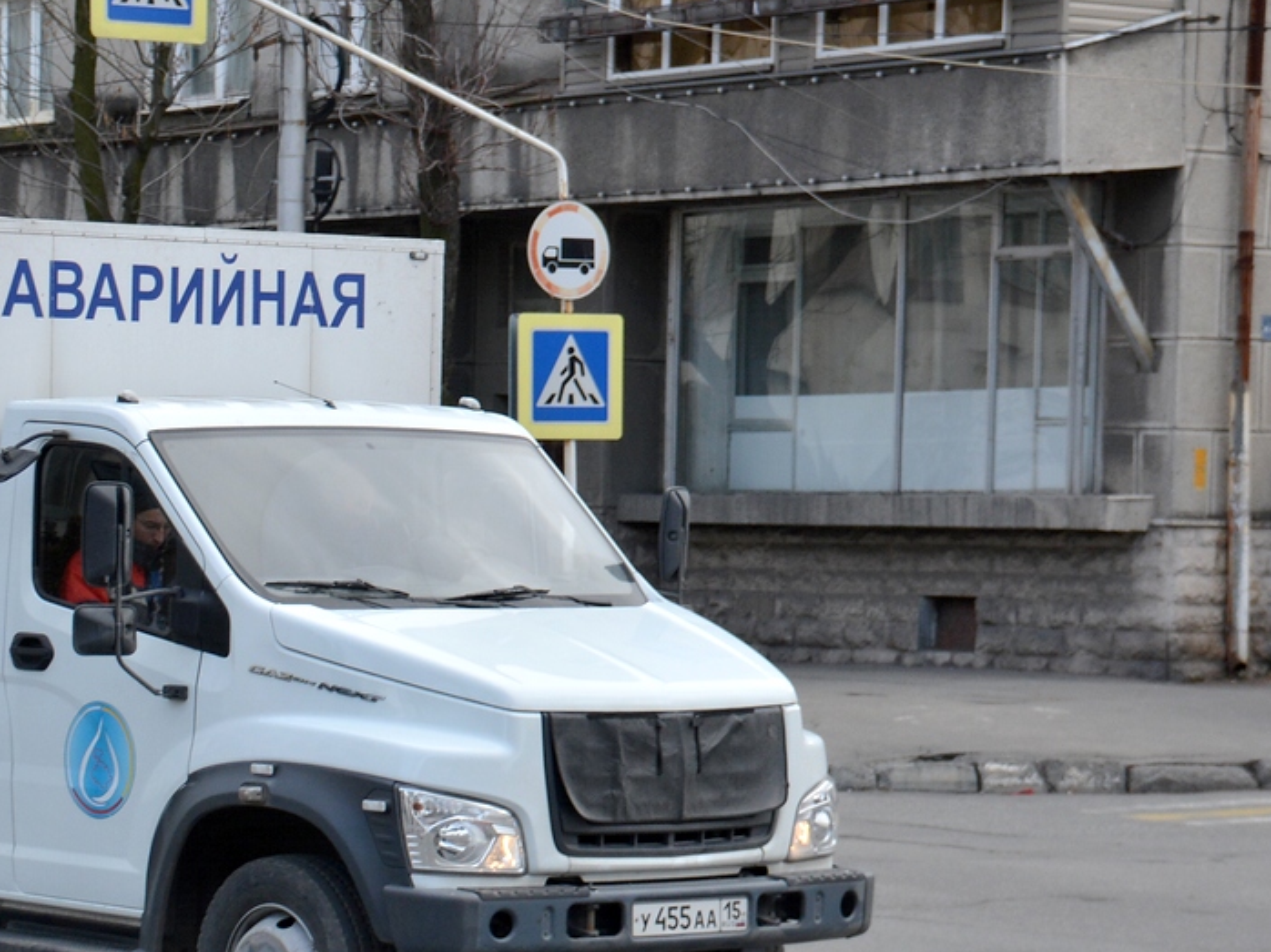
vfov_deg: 11.5
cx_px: 217
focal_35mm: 129
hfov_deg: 15.2
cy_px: 501
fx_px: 4735
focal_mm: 52
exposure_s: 1/1000
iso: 500
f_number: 4.8
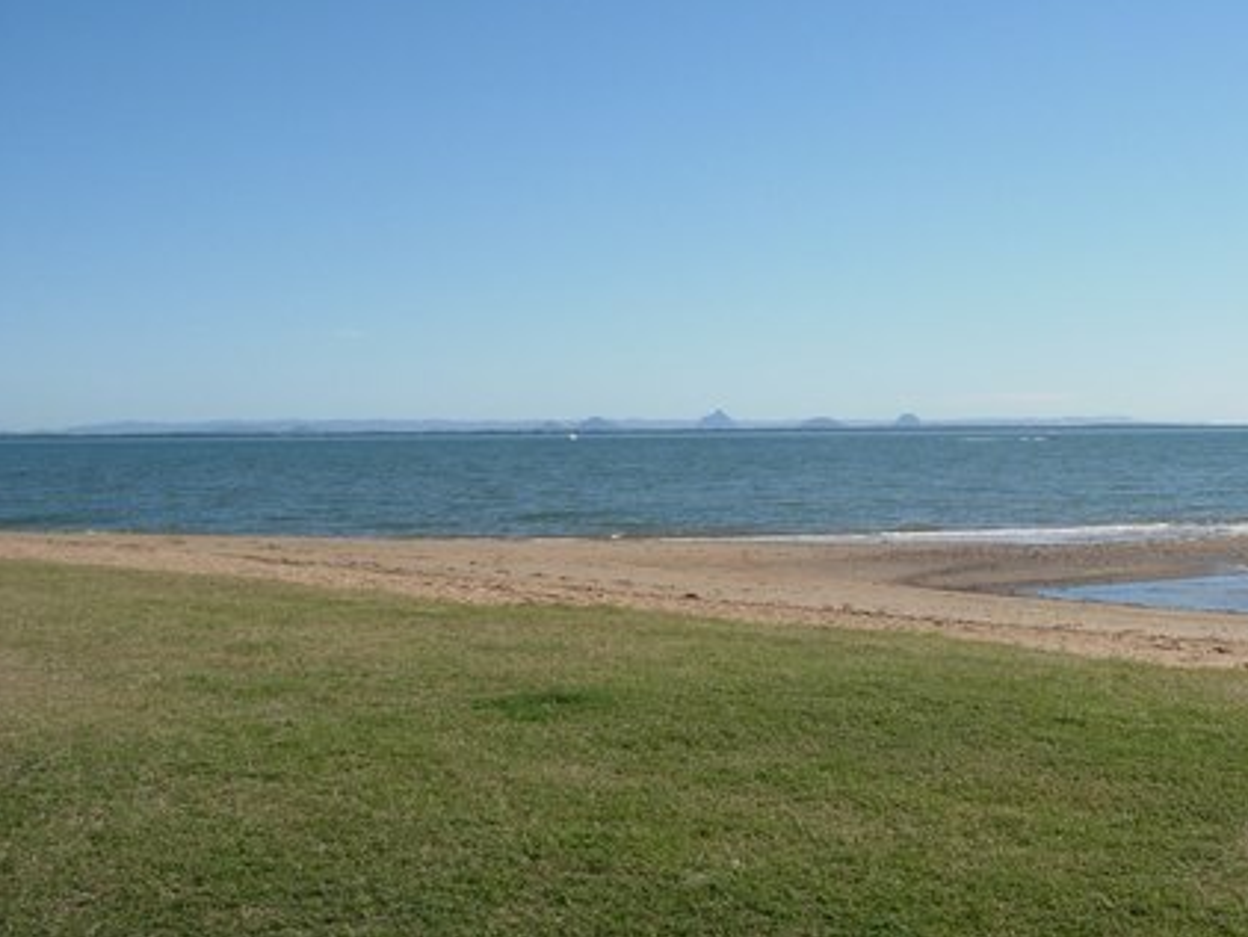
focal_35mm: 54
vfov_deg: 27.1
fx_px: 1948
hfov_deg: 35.0
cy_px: 443
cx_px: 884
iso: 79
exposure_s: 1/1054
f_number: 4.8
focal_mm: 7.8
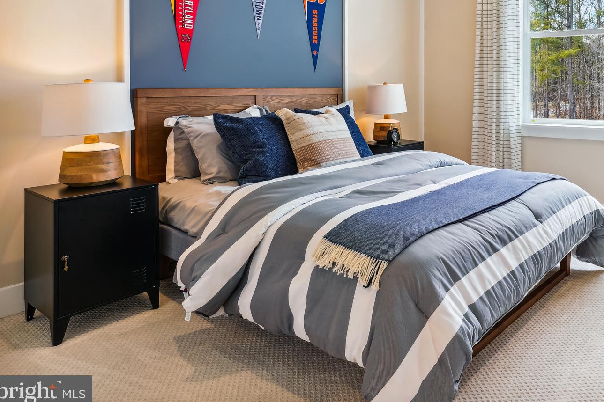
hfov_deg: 62.6
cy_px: 90
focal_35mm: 27
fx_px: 453
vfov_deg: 45.9
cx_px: 468
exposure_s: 1/15
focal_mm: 17
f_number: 8
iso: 100
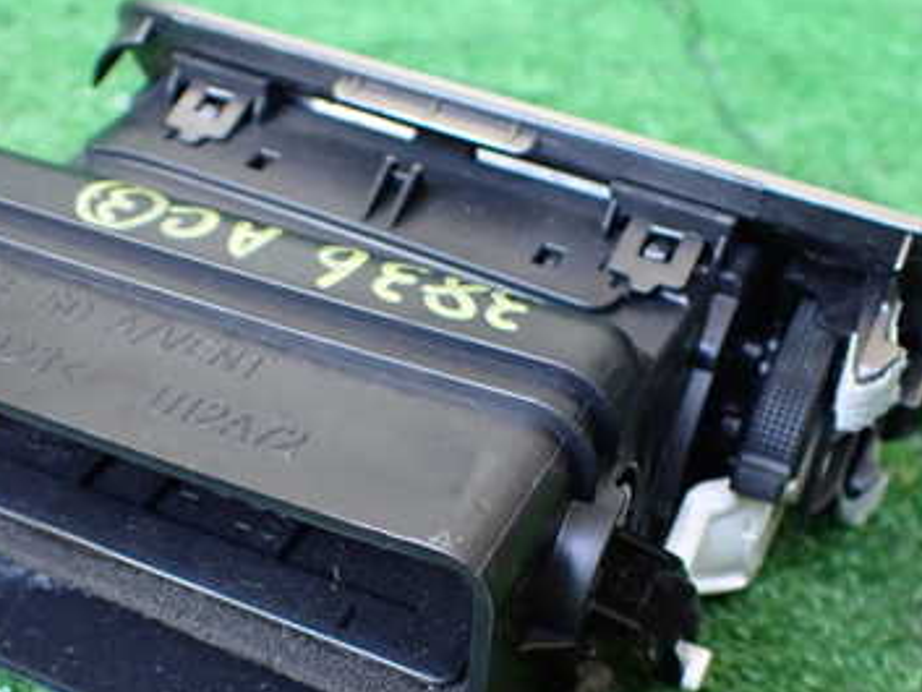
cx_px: 376
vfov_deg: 28.3
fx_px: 1359
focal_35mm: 51
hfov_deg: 37.4
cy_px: 496
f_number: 2.3
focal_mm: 5.4
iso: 800
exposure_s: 1/125
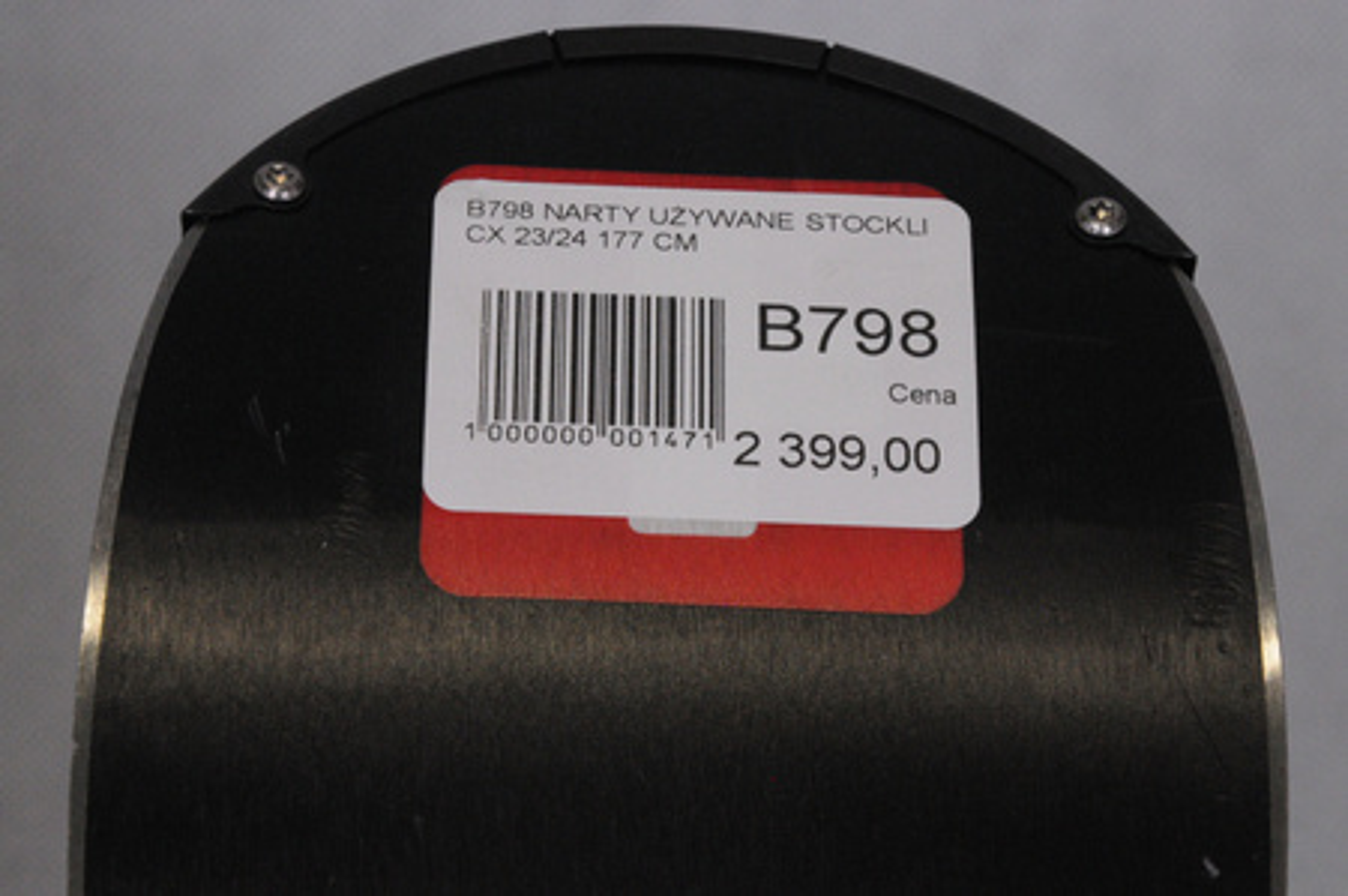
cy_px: 448
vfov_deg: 8.7
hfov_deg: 13.1
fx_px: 5891
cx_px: 674
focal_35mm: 158
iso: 3200
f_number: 16
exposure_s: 1/125
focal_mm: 105
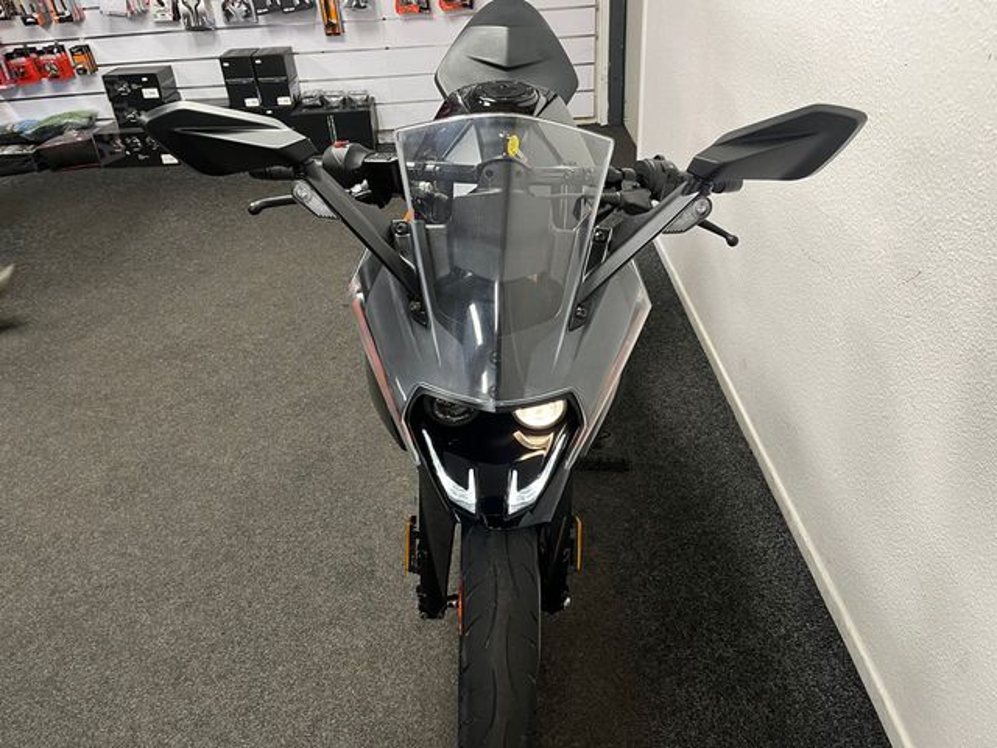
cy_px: 374
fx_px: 749
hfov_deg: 67.3
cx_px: 498
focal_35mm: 26
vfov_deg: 53.1
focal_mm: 5.1
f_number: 1.6
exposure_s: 1/50
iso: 160
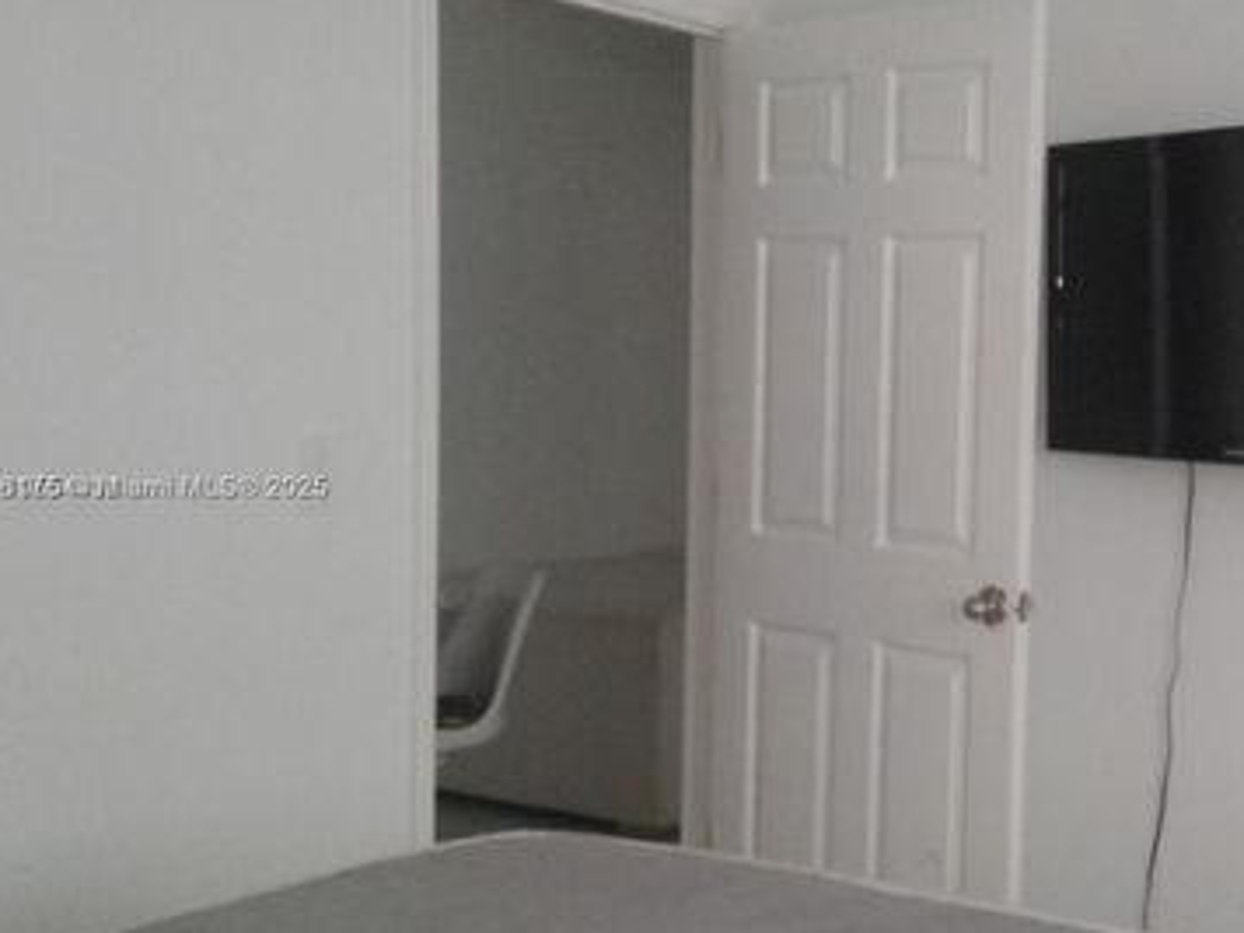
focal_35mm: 55
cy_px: 491
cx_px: 950
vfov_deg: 26.6
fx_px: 1977
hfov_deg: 34.1
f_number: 2.2
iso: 100
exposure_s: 1/33
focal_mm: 3.3
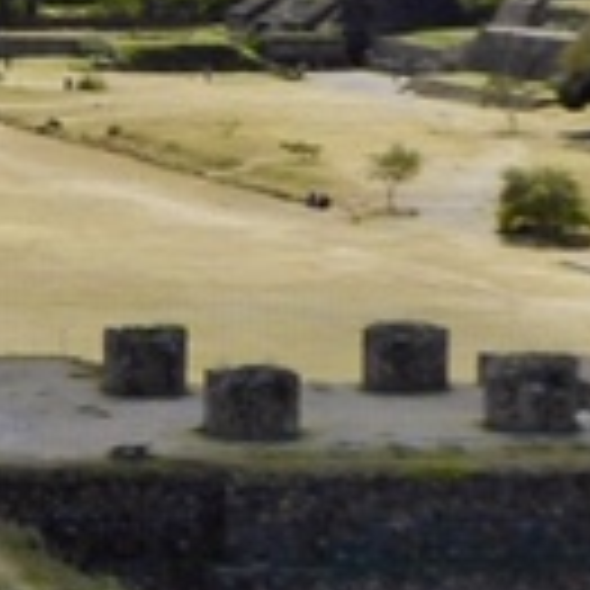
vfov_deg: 8.2
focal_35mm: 212
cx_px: -658
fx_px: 4088
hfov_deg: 7.8
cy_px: 36
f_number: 5
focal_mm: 8.4
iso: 200
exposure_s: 1/800
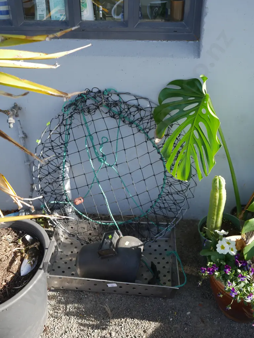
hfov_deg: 41.8
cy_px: 169
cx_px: 127
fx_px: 332
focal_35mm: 34
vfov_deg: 53.9
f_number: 5
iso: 200
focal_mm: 17
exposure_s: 1/160
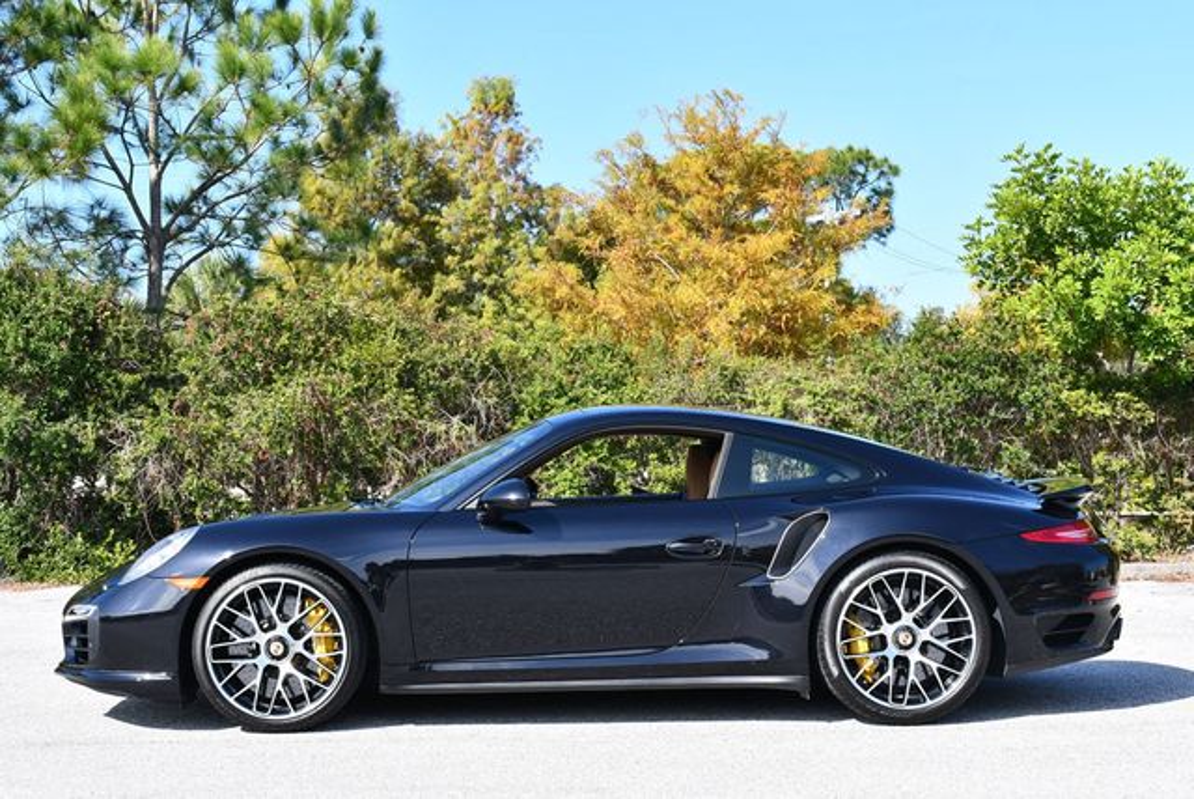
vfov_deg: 22.7
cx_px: 597
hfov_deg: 33.4
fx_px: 1992
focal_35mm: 60
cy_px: 400
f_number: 8
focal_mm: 30
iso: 180
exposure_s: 1/250
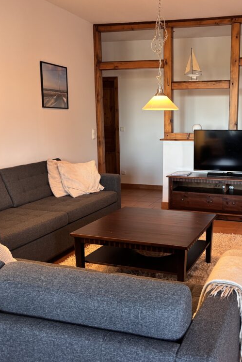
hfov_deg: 35.1
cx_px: 183
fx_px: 373
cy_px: 179
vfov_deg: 51.9
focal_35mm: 37
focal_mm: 5.96
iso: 160
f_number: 1.6
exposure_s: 1/50
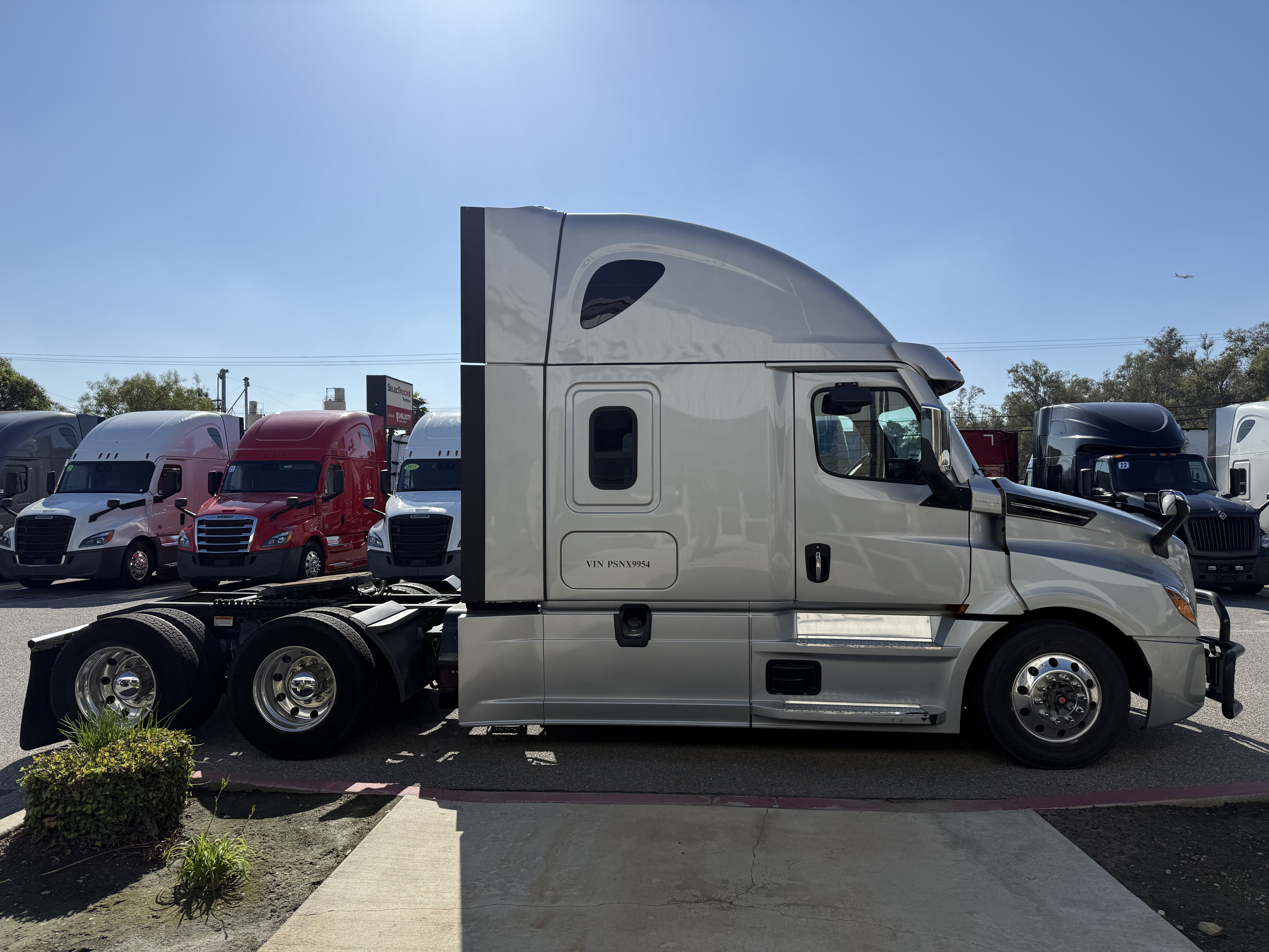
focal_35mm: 24
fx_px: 880
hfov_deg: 71.6
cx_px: 634
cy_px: 476
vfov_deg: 56.8
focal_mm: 6.76
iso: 80
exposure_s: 1/8130
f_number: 1.78
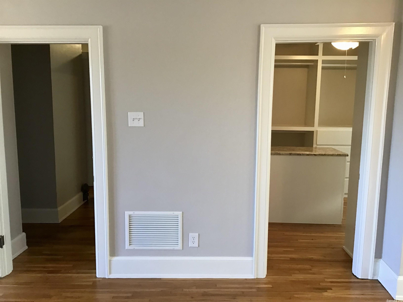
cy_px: 151
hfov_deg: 58.4
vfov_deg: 45.4
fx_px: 361
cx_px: 202
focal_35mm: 31
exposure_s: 1/30
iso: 100
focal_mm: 3.3
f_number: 2.4
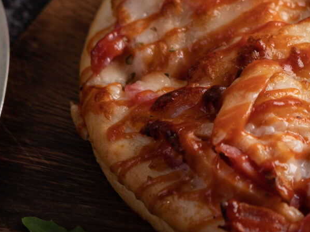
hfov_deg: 8.0
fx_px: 2203
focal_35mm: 246
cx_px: 381
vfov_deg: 6.0
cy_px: -45
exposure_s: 1/100
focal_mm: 60
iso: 100
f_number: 5
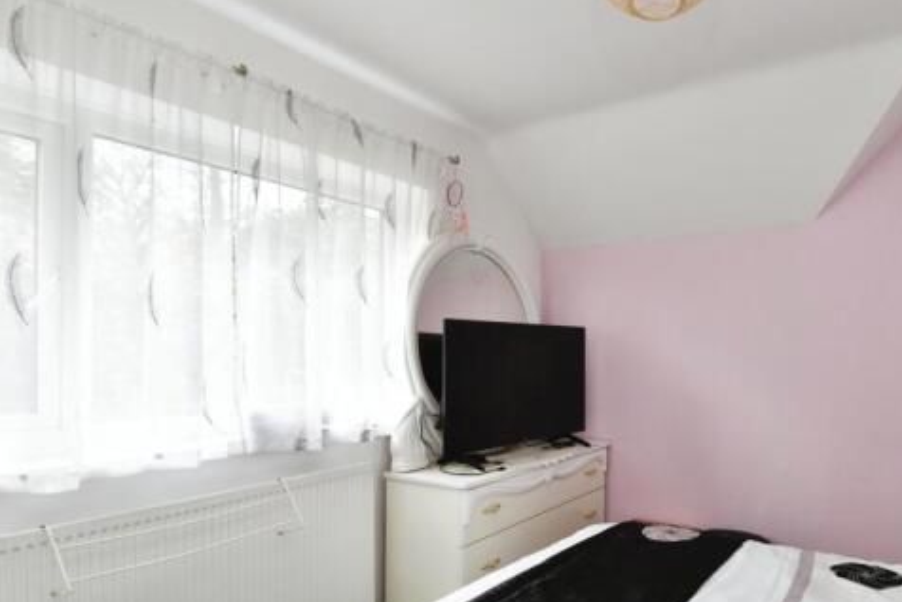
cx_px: 605
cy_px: 376
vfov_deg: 56.6
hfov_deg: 75.9
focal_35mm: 22
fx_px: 552
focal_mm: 16
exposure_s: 1/13
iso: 500
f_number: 7.1
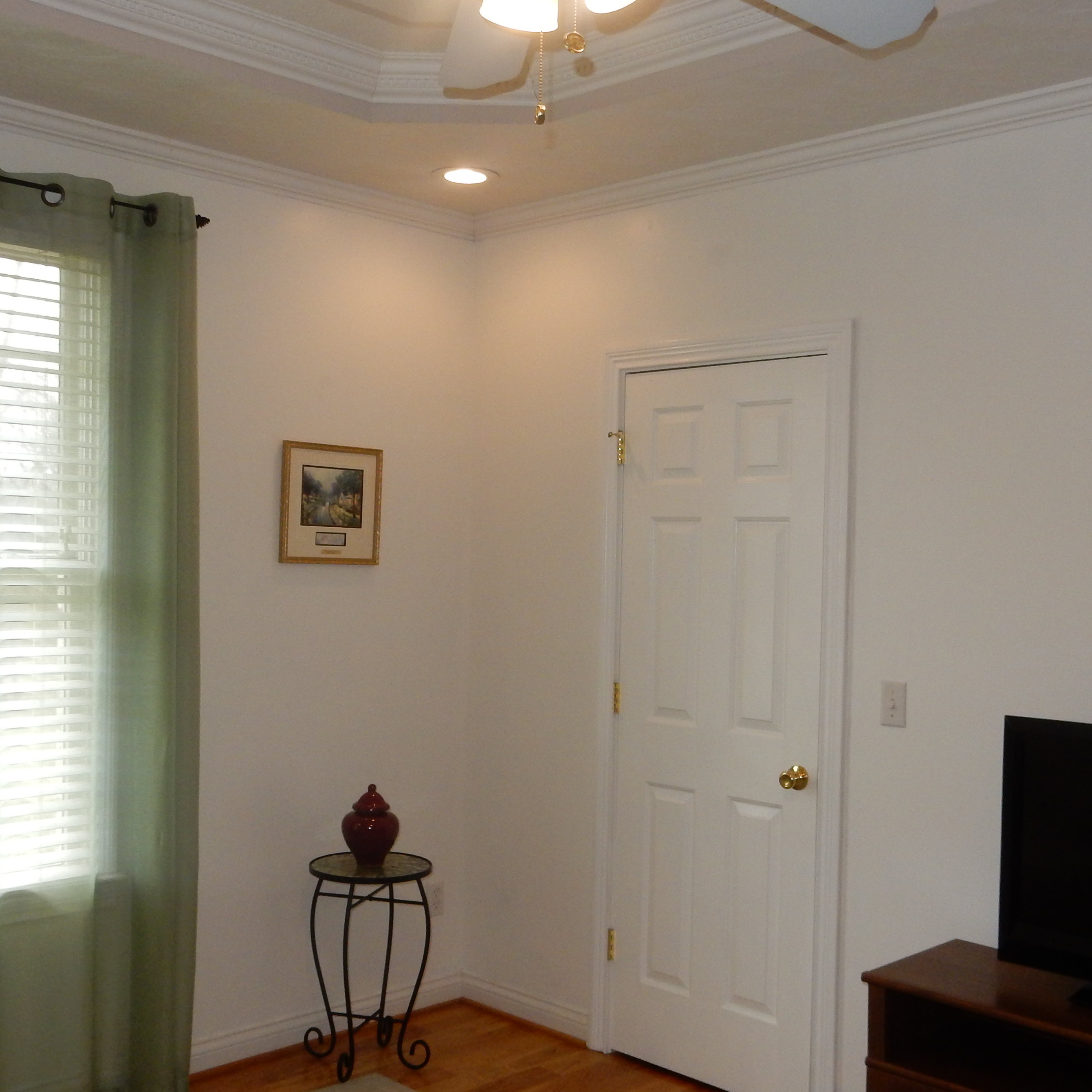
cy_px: 576
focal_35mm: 38
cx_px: 543
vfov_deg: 43.8
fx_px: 1356
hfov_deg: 43.9
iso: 200
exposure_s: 1/60
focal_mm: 4.5
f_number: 3.7
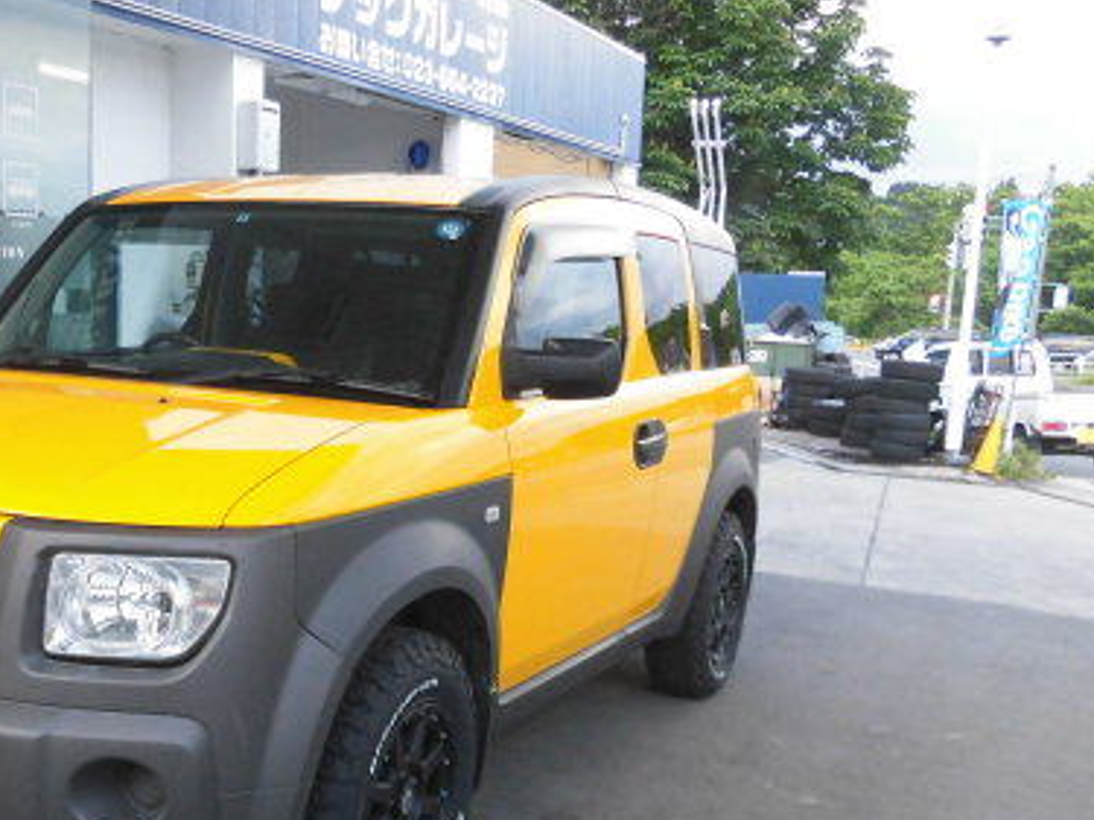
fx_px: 1295
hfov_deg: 43.7
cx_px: 228
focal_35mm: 41
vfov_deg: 34.9
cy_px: 531
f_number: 3.1
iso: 160
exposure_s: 1/60
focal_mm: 4.3
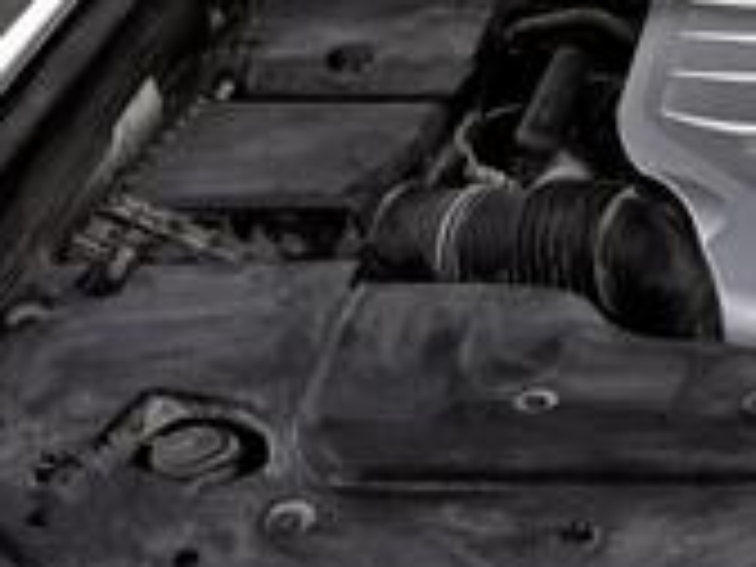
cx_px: 864
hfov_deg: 24.9
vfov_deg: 20.0
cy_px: 40
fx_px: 1572
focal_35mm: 72
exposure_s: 1/67
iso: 200
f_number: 1.78
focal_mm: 6.76
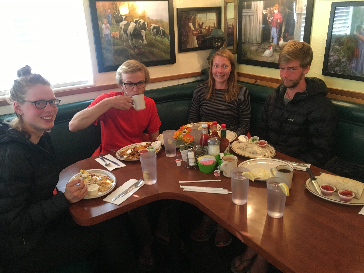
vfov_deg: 48.2
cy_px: 136
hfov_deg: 61.7
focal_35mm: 29
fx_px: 305
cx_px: 182
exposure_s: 1/30
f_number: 2.2
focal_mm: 4.15
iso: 160
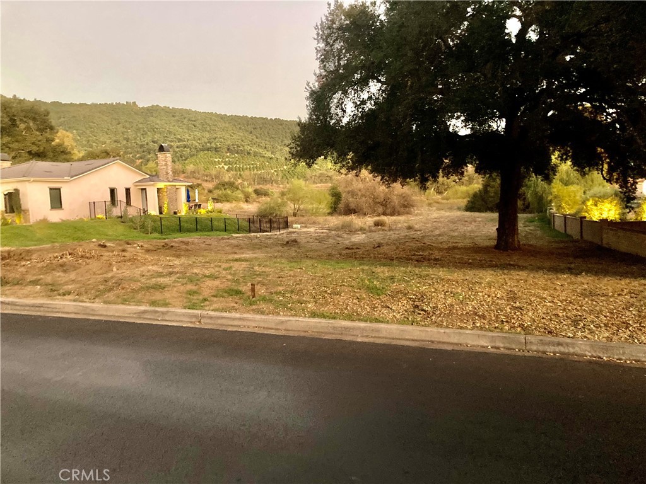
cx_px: 323
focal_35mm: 28
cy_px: 242
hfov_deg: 63.4
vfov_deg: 49.7
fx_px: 523
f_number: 1.8
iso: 640
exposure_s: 1/17
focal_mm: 3.99
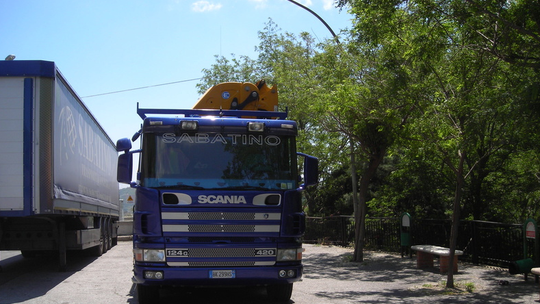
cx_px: 270
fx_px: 601
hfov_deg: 48.4
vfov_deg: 28.2
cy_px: 195
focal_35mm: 42
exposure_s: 1/588
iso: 50
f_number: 3.2
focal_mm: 6.3
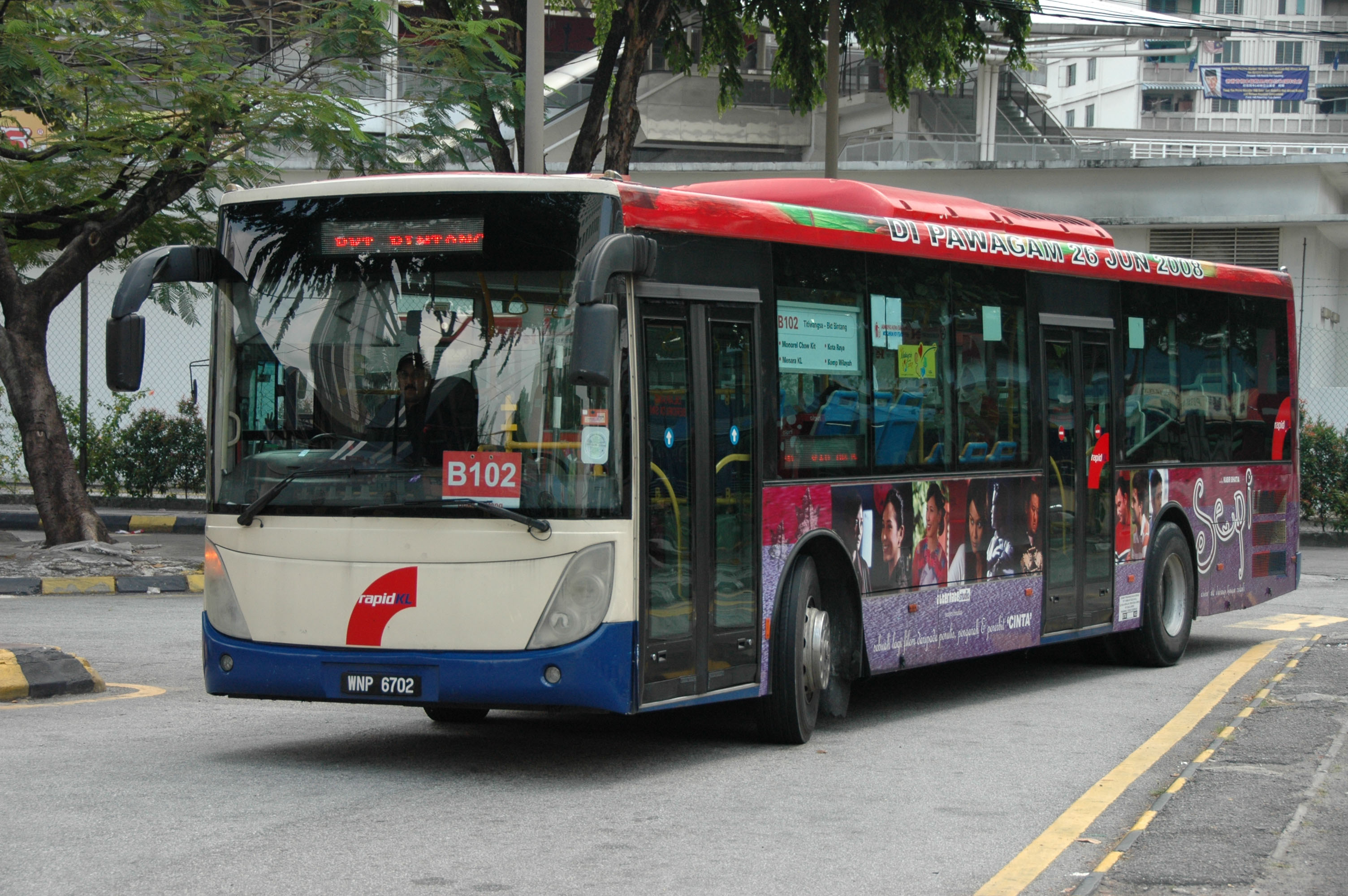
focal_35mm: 82
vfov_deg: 16.5
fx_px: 3086
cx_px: 674
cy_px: 448
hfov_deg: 24.6
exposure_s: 1/320
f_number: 5.6
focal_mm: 55
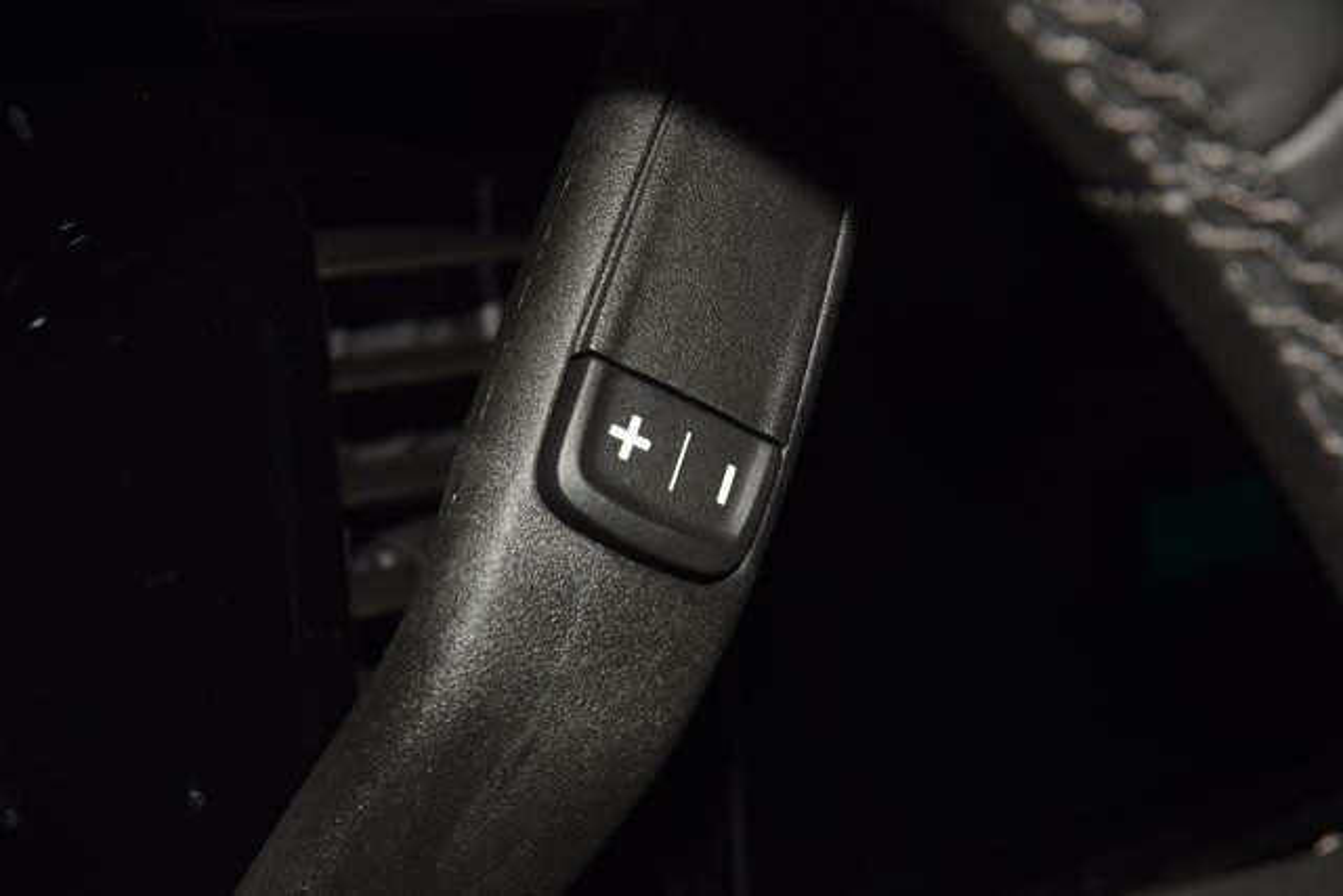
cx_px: 672
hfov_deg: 19.5
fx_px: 3918
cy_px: 448
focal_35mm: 105
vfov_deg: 13.0
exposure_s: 1/125
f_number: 8
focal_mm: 70
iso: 100
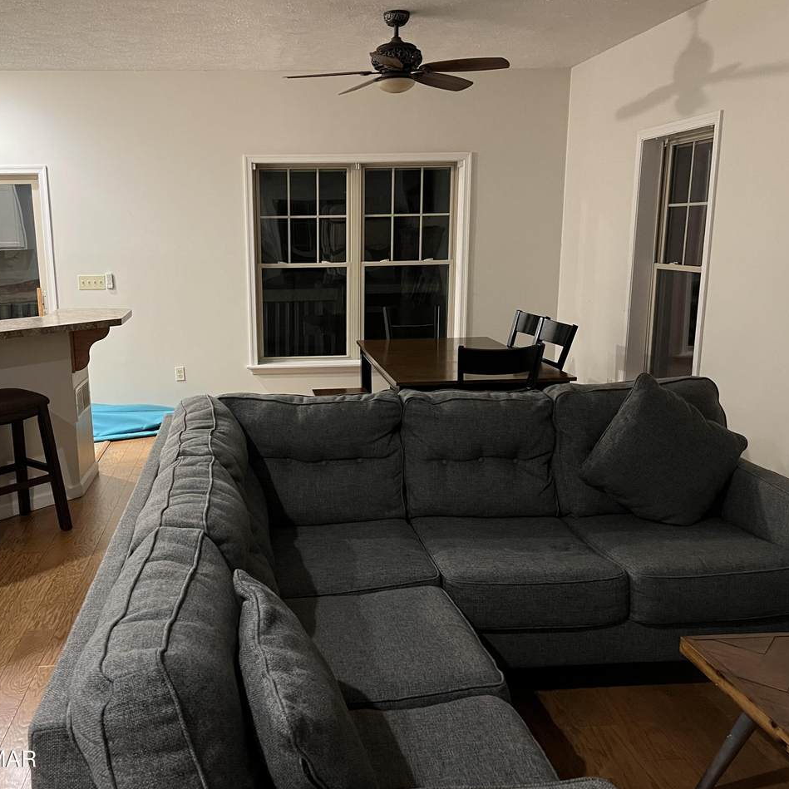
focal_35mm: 31
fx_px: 799
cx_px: 293
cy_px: 397
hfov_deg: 52.0
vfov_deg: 52.5
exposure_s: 1/40
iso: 500
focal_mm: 5.7
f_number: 1.5
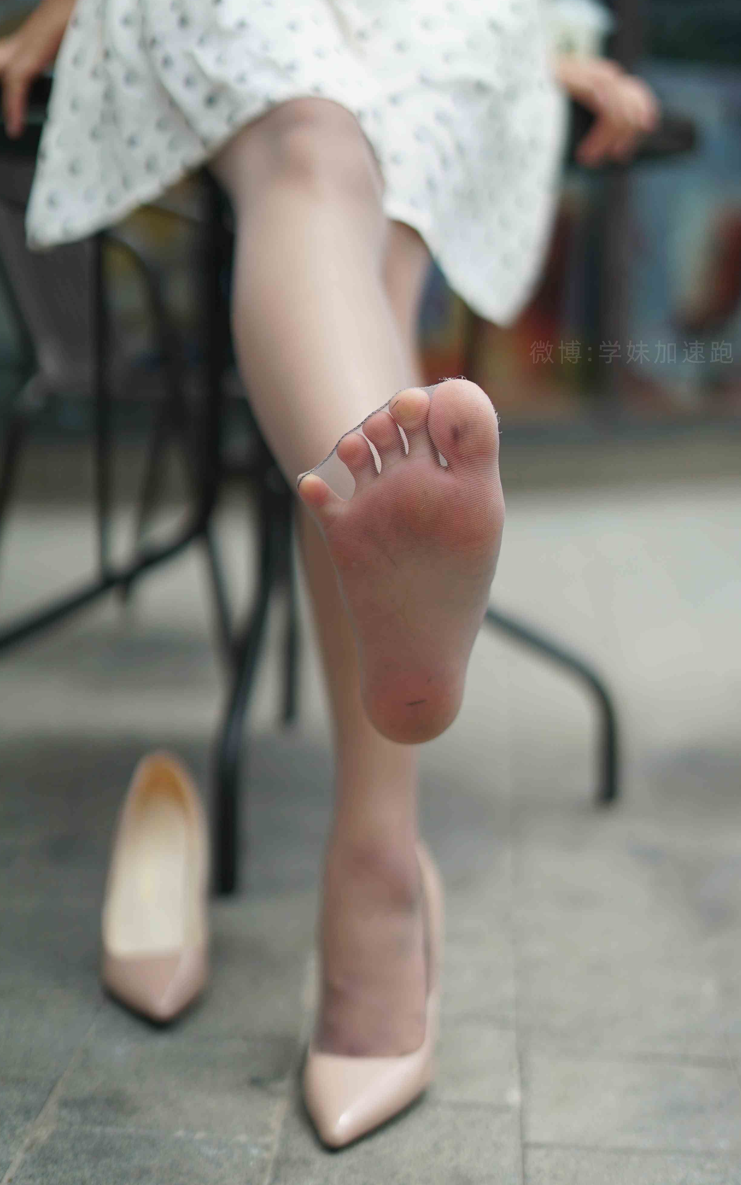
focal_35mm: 55
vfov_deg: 36.9
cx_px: 413
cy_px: 572
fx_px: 1777
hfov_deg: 23.5
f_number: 2
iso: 200
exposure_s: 1/4000
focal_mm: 50
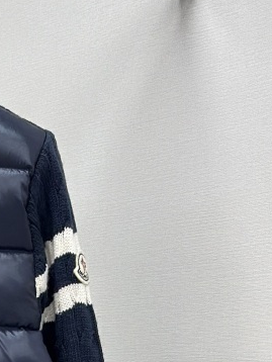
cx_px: -181
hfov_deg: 7.5
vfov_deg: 10.0
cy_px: 509
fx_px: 2020
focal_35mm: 193
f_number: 1.78
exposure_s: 1/219
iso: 80
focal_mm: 6.86
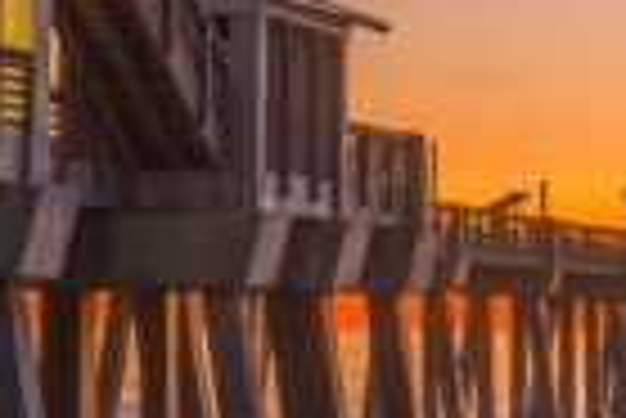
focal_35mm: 166
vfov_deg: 8.2
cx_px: 230
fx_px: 2890
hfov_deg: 12.4
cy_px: -9
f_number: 11
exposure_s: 1/1.67
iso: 64
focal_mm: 32
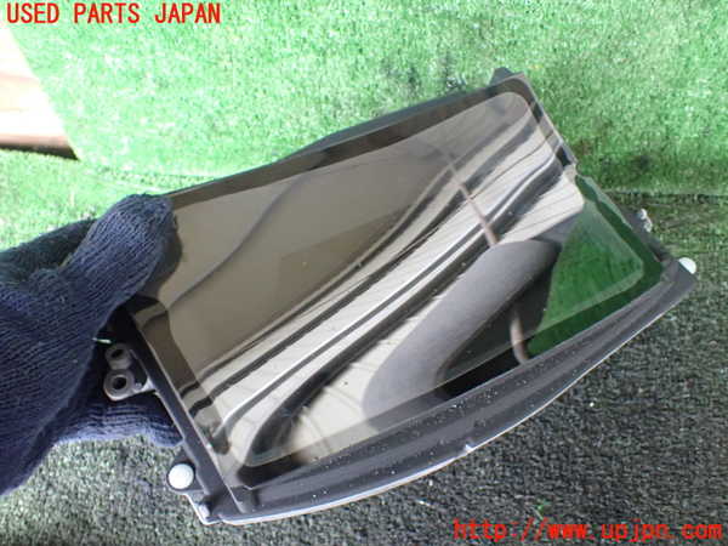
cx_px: 364
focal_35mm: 30
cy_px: 273
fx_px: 631
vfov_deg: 46.8
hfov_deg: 60.0
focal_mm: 5.4
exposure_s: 1/30
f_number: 2.3
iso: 800
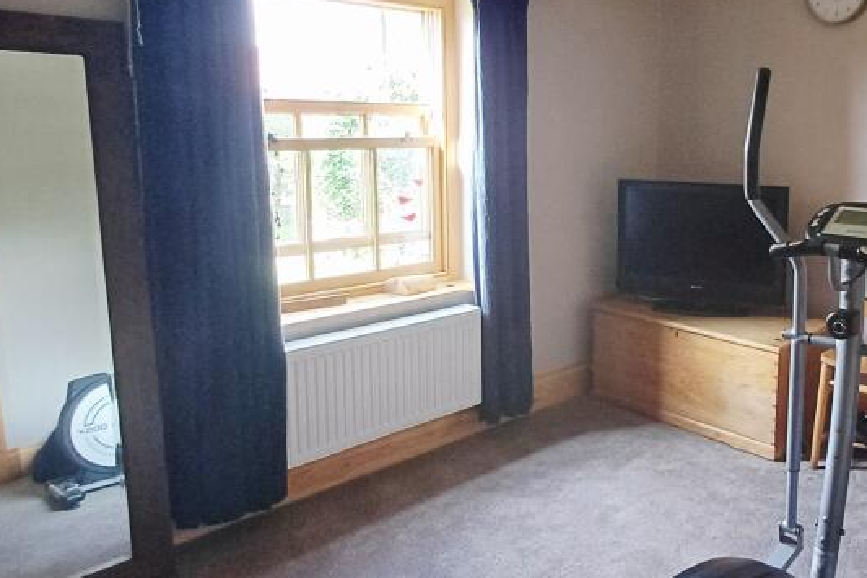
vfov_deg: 40.8
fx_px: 770
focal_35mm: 32
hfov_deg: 56.5
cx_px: 626
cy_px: 213
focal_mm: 1.64
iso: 160
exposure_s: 1/33.3
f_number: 2.2
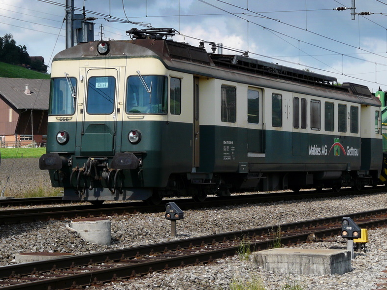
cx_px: 229
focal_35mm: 117
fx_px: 1308
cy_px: 118
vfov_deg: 12.7
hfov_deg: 16.8
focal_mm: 15.1
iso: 100
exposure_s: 1/320
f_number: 5.6
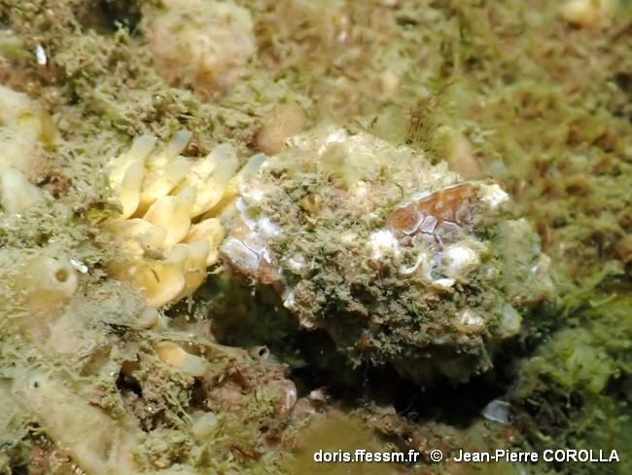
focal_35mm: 38
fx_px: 694
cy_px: 238
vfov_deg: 37.7
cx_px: 316
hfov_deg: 49.0
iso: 400
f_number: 10
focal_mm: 6.83
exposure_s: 1/100
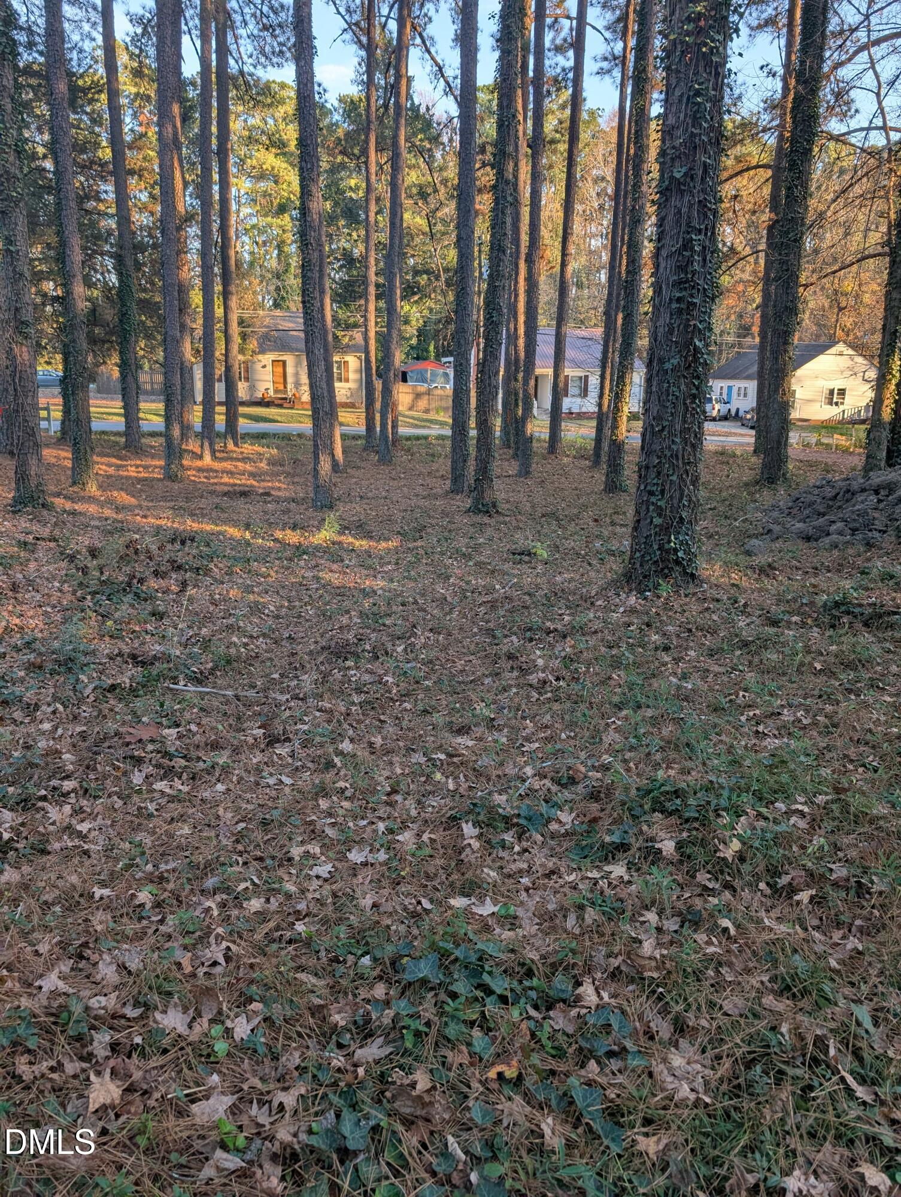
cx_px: 450
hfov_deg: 56.9
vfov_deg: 71.5
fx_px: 831
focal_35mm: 24
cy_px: 598
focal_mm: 6.9
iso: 34
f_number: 1.68
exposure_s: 1/221
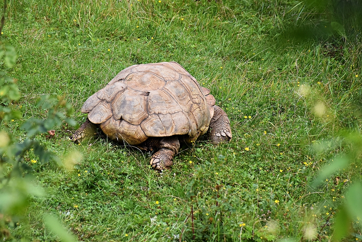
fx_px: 2534
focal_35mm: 252
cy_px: 110
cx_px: 172
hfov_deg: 8.2
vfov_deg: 5.5
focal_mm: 140
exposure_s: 1/800
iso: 800
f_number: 5.6
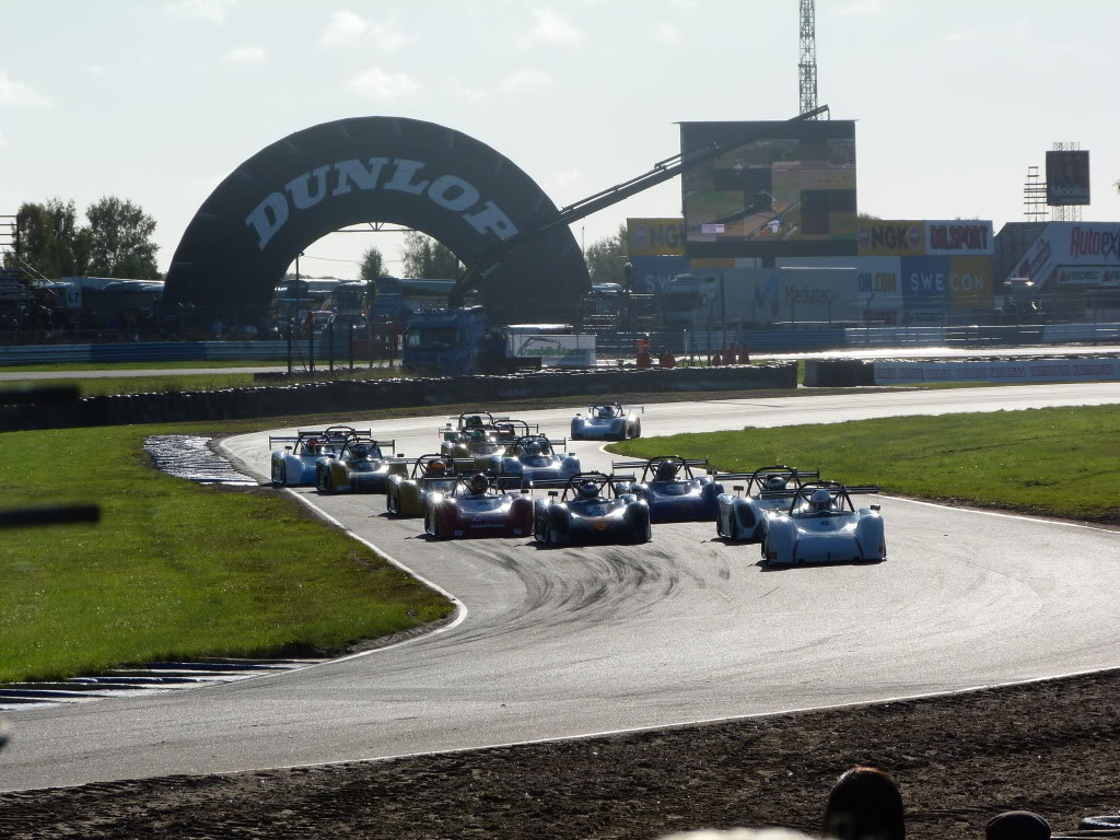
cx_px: 560
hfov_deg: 9.9
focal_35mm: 200
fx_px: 6471
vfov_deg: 7.4
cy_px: 420
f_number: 5.6
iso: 80
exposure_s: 1/800
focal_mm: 36.1
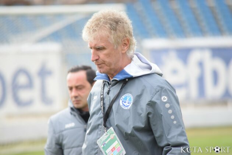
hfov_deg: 4.6
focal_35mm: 450
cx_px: 116
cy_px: 78
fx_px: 2900
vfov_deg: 3.1
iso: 1600
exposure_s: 1/640
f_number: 5.6
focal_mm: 300
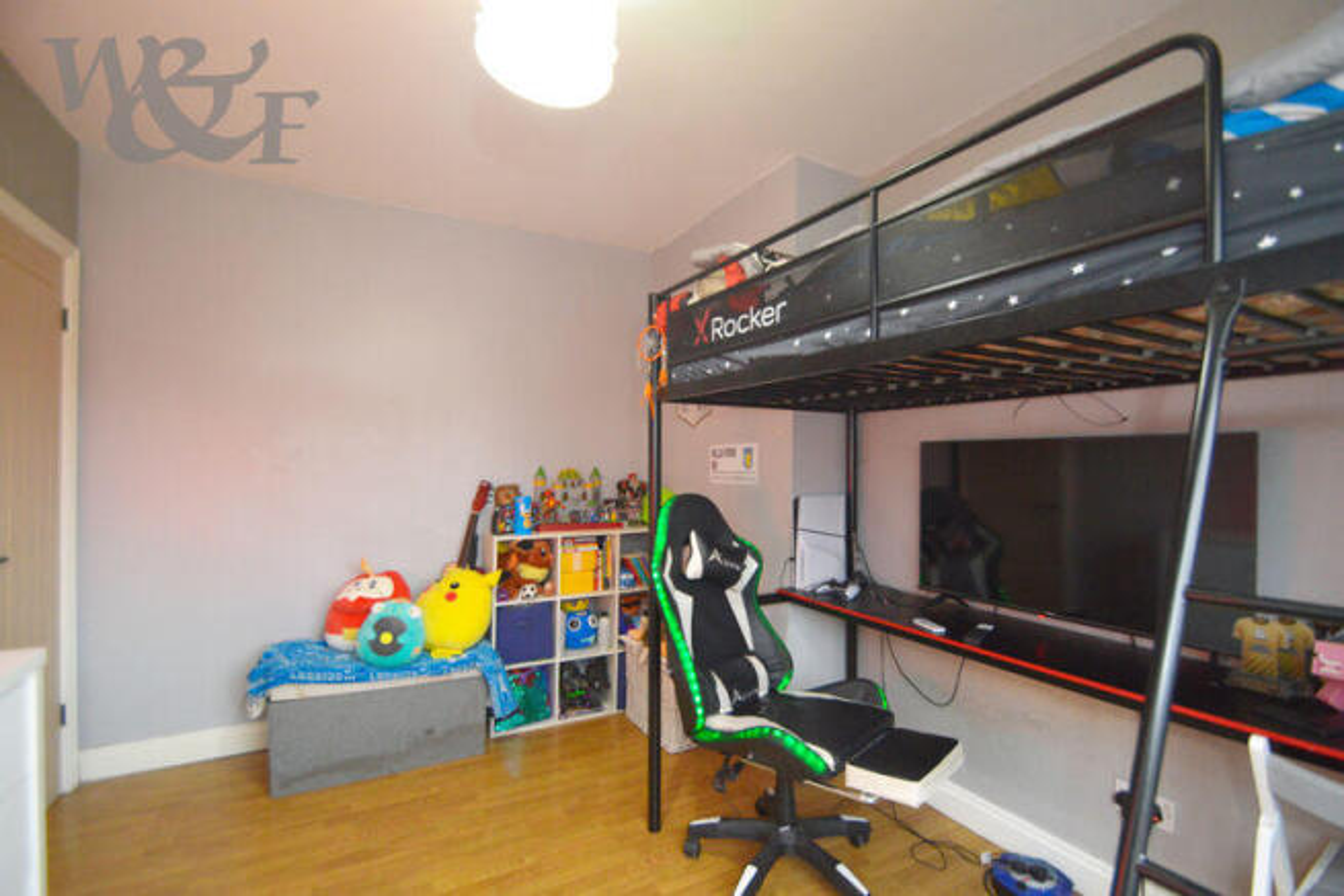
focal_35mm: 15
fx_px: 560
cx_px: 672
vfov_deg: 77.4
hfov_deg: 100.4
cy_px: 448
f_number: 3.5
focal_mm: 10
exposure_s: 1/60
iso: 1600
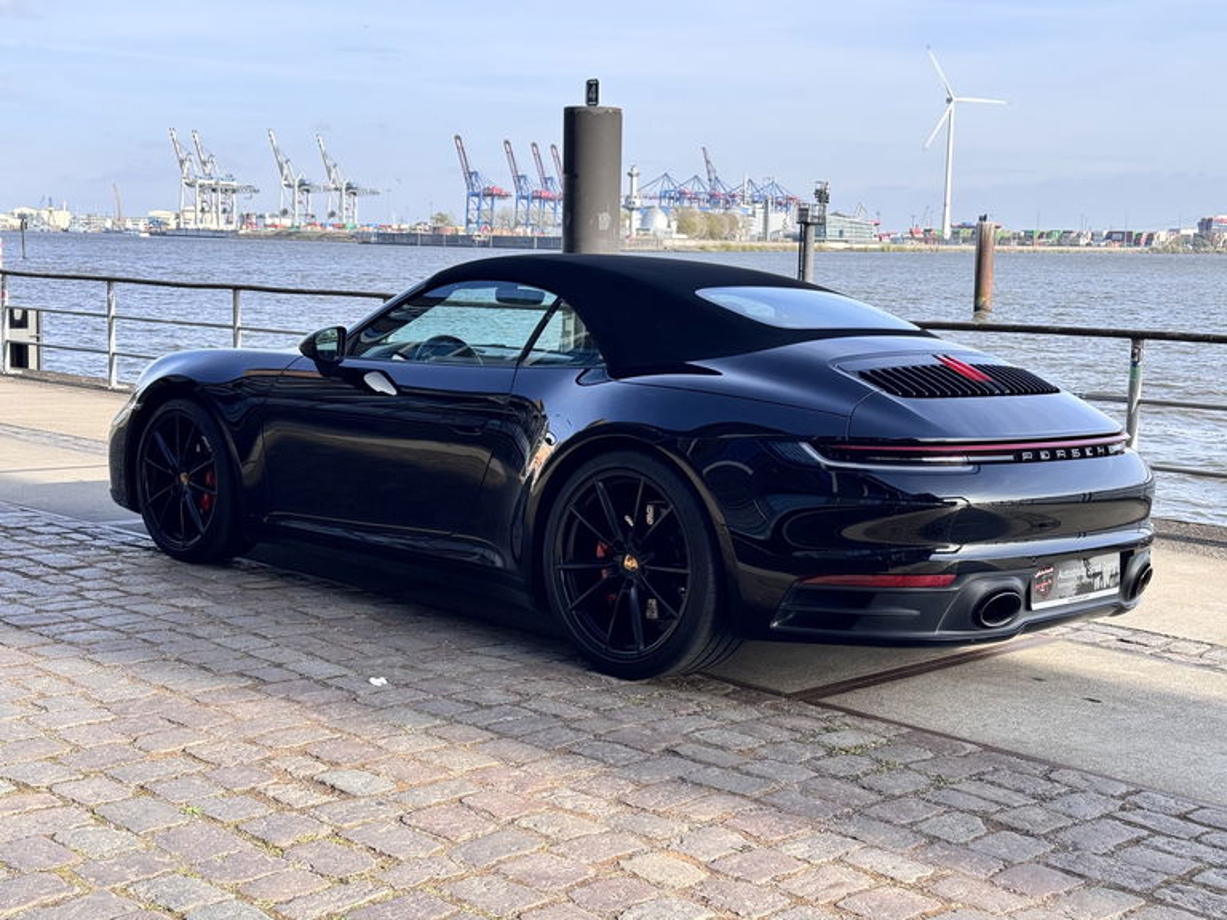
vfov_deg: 30.3
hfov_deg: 39.7
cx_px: 614
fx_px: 1701
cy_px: 460
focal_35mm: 48
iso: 64
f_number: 1.78
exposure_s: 1/1263
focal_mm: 6.76
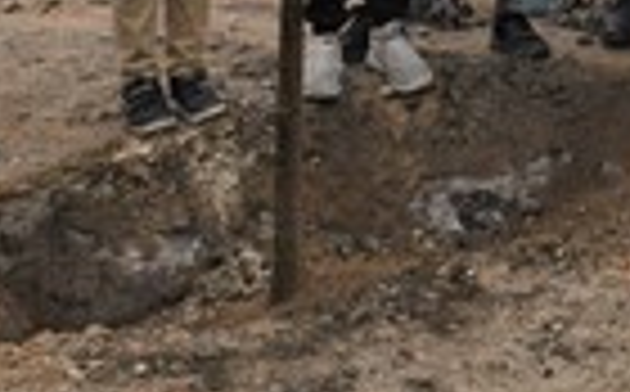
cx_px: 747
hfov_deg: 18.8
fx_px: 1800
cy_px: -487
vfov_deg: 10.9
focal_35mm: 105
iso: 800
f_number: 11
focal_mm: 24
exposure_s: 1/250
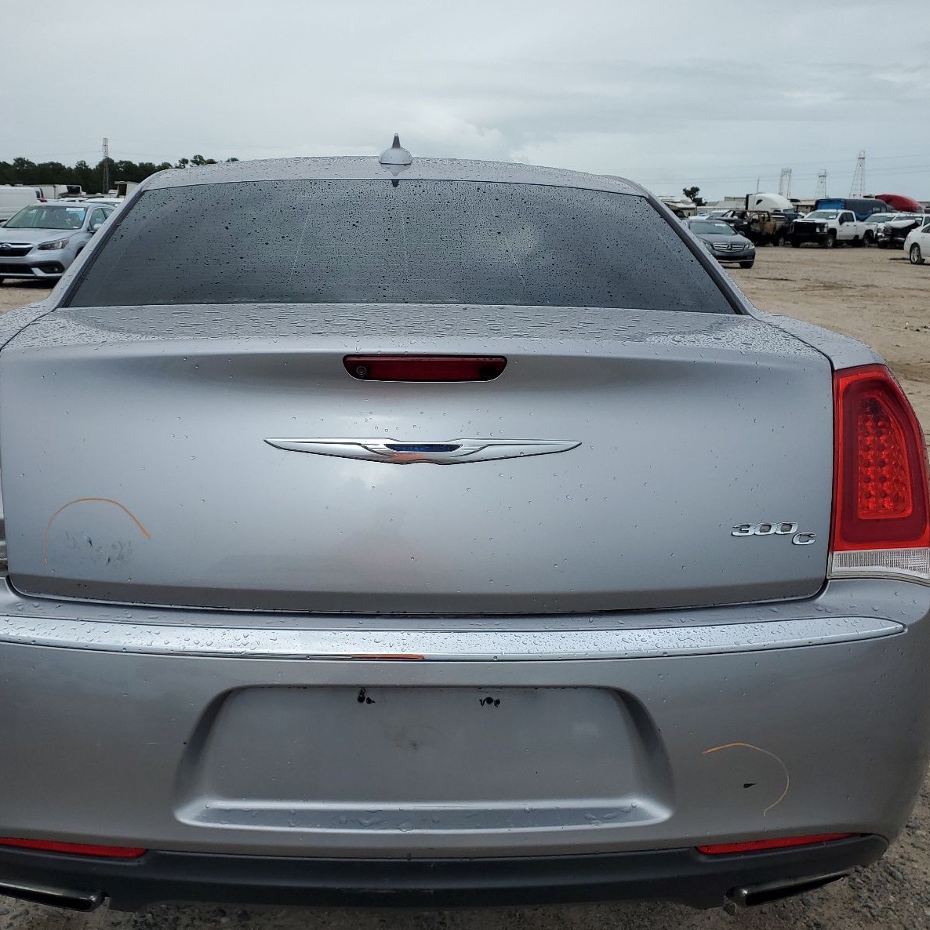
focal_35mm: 31
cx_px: 412
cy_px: 466
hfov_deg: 52.4
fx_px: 942
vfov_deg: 52.5
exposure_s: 1/2500
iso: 50
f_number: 1.5
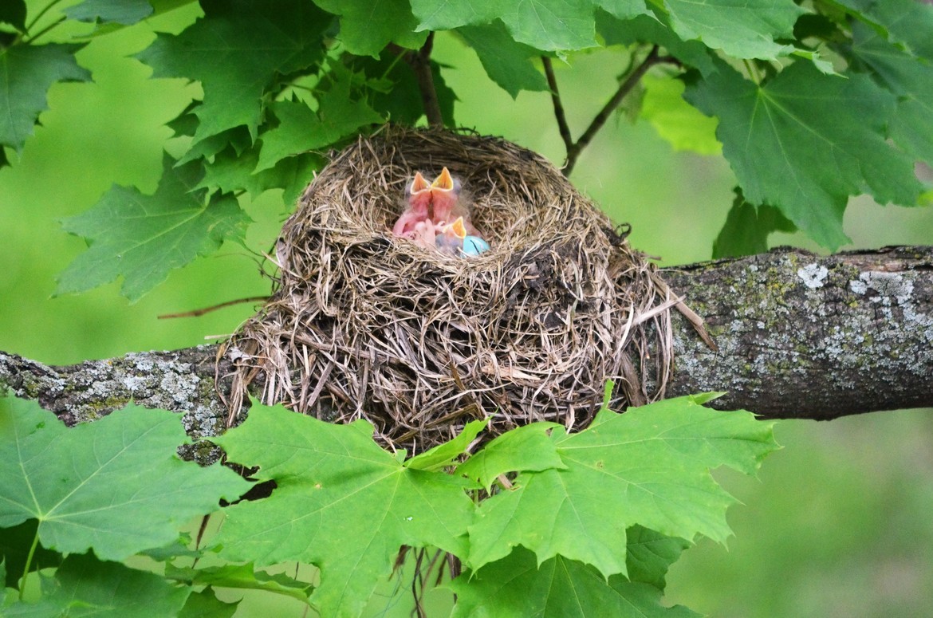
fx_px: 7759
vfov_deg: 4.6
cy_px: 309
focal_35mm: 300
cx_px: 466
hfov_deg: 6.9
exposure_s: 1/500
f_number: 5.6
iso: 2000
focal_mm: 200
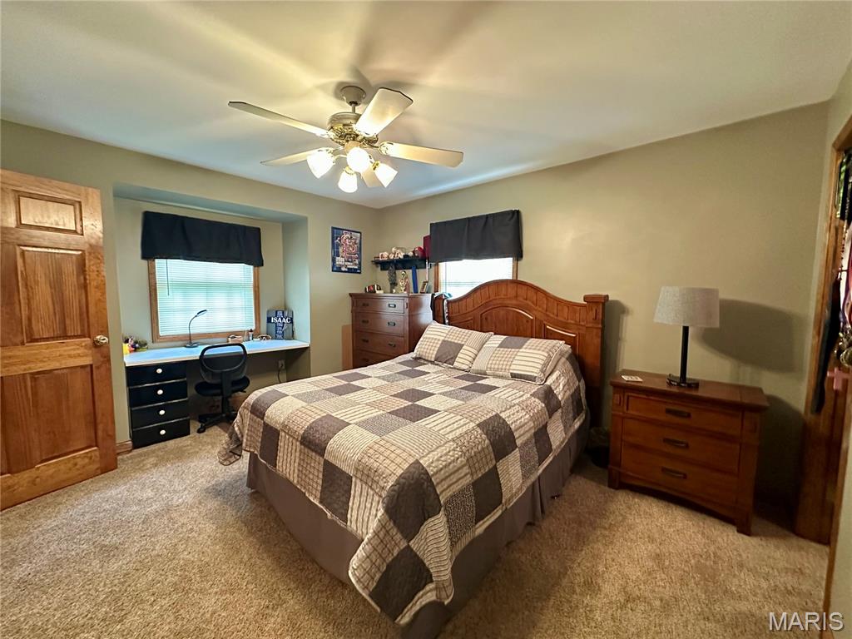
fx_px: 345
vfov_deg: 85.7
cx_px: 426
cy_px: 320
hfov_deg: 102.1
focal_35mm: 14
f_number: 2.2
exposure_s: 1/60
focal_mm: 2.22
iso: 1000
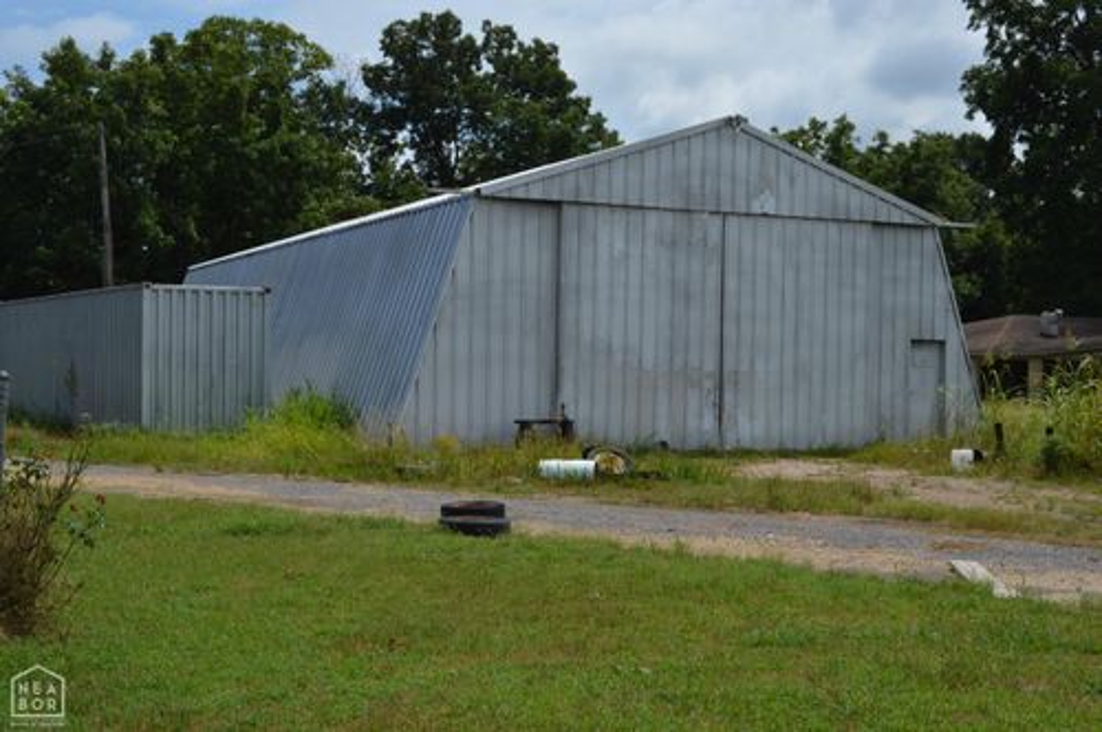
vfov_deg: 28.0
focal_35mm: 48
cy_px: 366
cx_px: 551
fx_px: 1467
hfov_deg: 41.2
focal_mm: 32
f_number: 9
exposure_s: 1/320
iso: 100
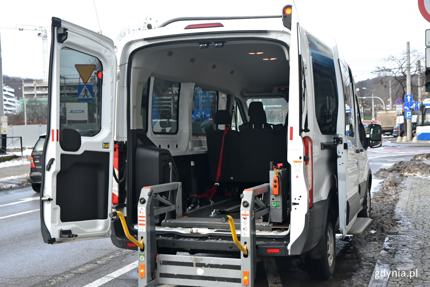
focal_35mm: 57
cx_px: 215
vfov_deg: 23.8
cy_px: 144
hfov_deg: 35.1
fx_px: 681
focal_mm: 38
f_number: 7.1
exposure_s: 1/200
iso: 800
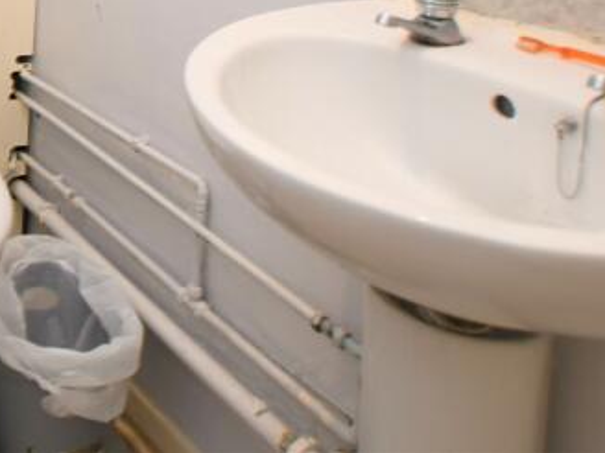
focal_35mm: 45
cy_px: -174
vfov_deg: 26.1
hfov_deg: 36.4
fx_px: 786
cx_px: -42
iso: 320
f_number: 3.5
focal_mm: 10
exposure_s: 1/50
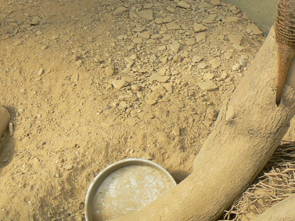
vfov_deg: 19.9
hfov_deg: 25.1
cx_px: 295
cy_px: 90
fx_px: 631
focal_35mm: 74
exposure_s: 1/200
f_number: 5.6
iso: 80
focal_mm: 6
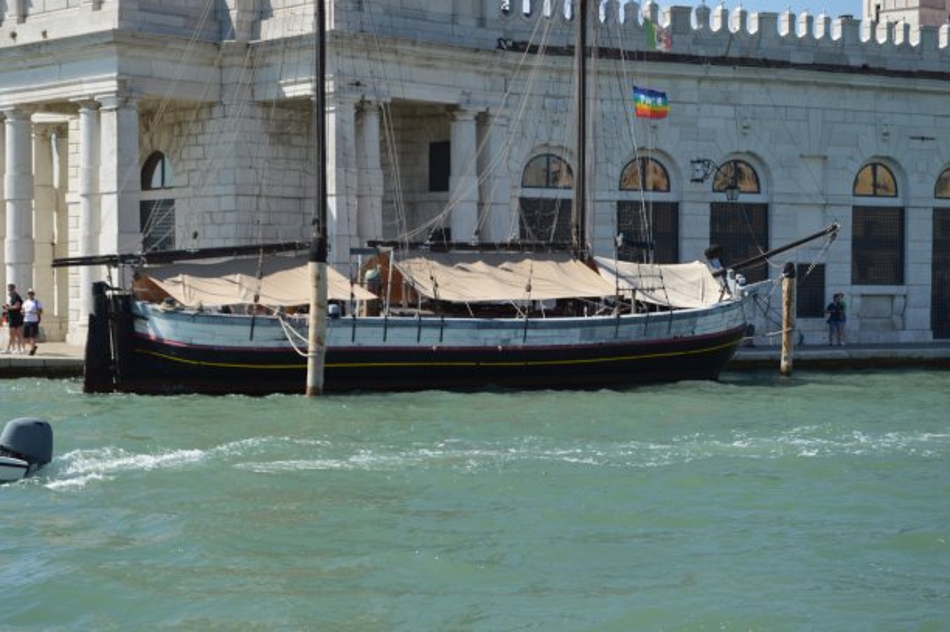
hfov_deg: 24.6
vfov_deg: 16.5
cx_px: 475
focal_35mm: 82
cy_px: 316
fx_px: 2175
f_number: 6.3
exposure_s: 1/1600
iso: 400
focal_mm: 55
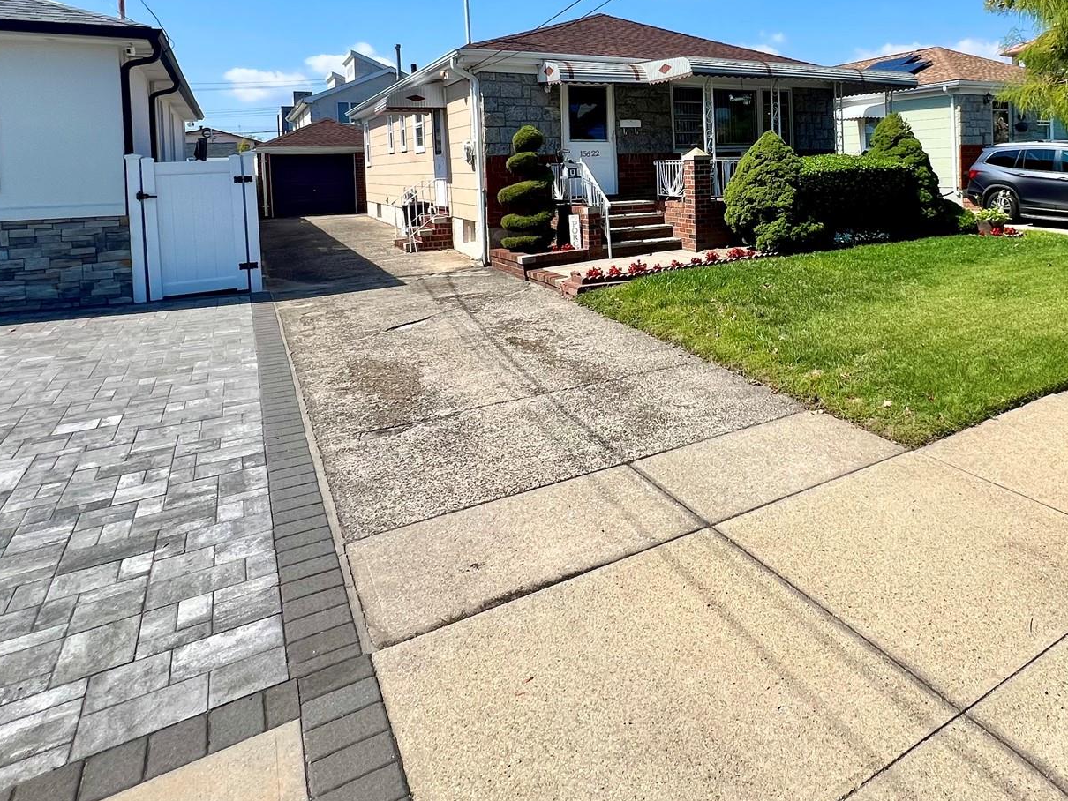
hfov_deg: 72.5
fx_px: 679
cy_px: 185
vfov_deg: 57.5
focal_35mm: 22
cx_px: 764
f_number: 1.8
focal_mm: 1.57
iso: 32
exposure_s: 1/1672
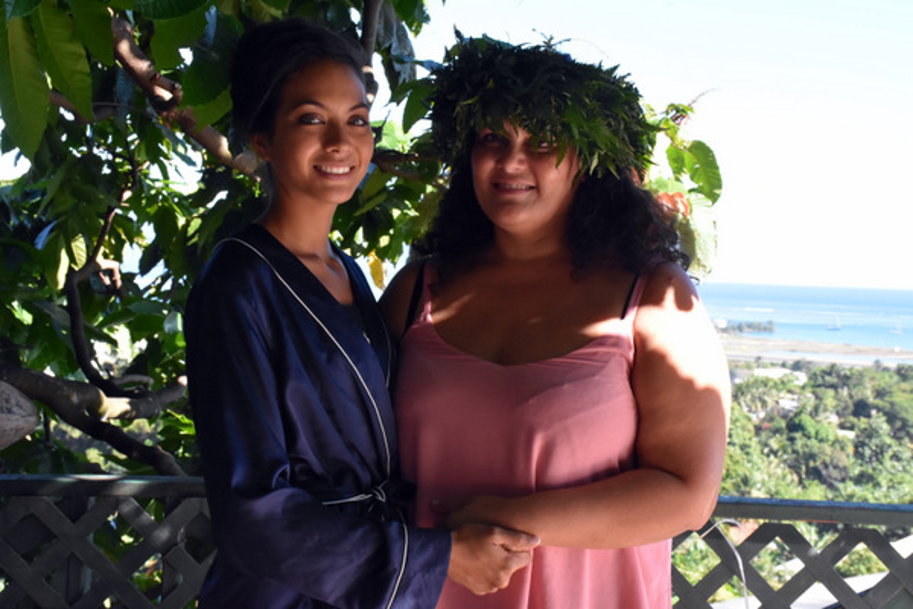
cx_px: 456
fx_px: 1522
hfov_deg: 33.4
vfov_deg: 22.6
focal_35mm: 60
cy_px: 304
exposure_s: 1/640
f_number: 13
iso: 2500
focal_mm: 40
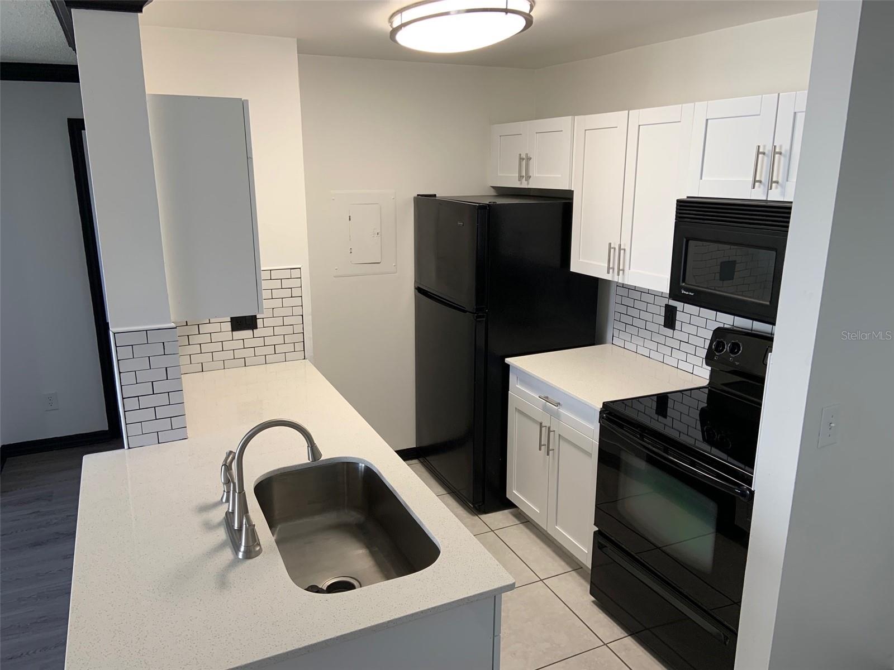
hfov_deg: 67.3
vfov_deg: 53.1
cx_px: 447
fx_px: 671
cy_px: 335
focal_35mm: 26
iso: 50
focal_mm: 4.25
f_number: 1.8
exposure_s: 1/60
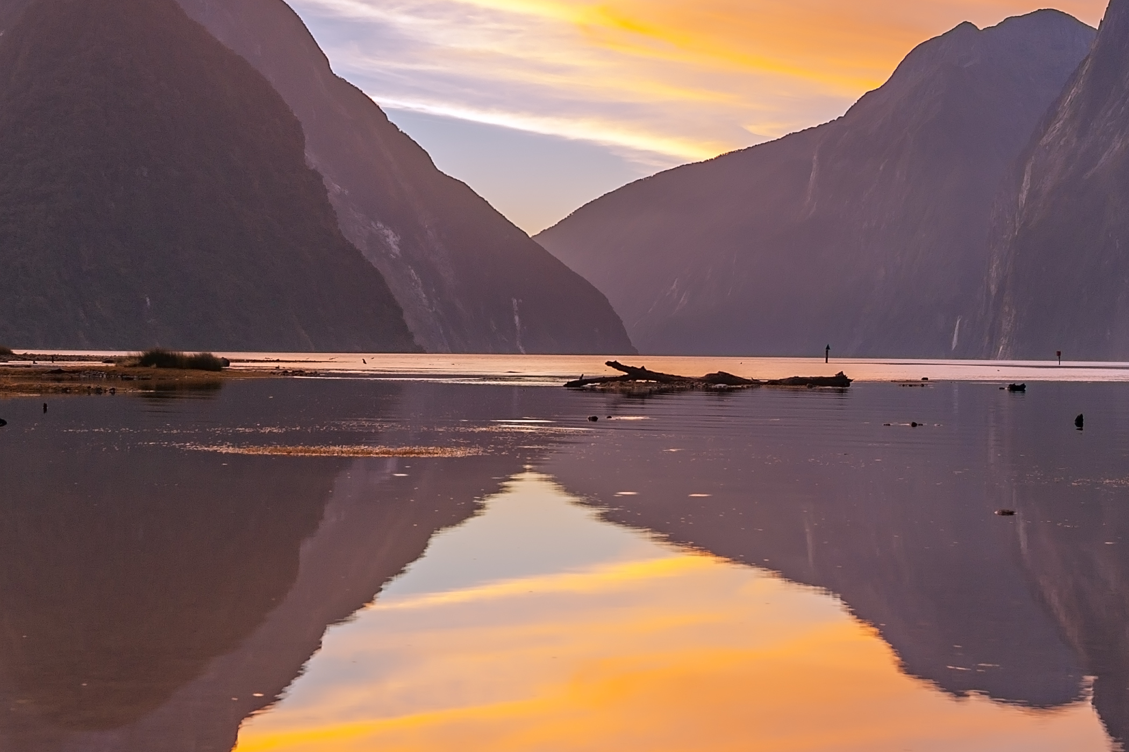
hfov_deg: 26.3
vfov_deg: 17.7
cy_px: 324
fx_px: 2414
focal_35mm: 77
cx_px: 576
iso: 400
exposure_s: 1/4
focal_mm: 38
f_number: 8
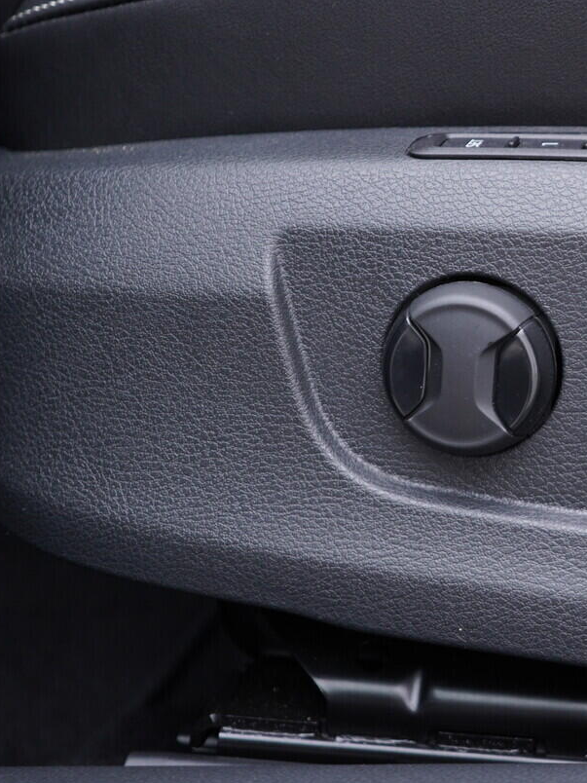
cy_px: 373
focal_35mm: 62
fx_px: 1402
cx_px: 690
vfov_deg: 31.2
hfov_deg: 22.0
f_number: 2.8
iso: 200
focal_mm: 24
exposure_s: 1/40
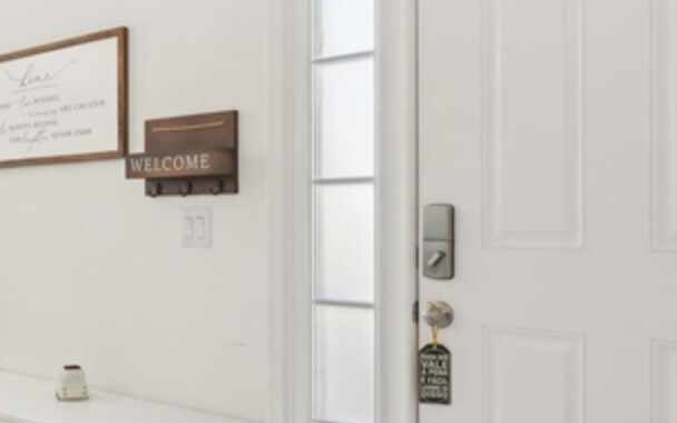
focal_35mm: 45
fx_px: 830
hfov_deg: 41.2
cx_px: 80
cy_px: 214
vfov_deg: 28.6
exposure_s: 1/50
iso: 400
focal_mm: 21
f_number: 8
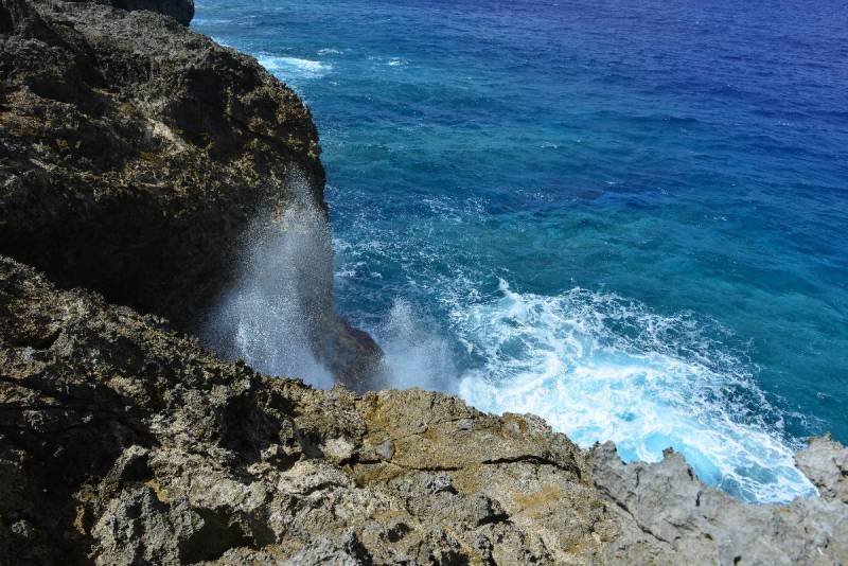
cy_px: 283
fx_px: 566
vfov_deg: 53.2
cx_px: 424
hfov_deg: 73.7
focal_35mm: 24
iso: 250
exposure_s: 1/500
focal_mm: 24
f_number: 11
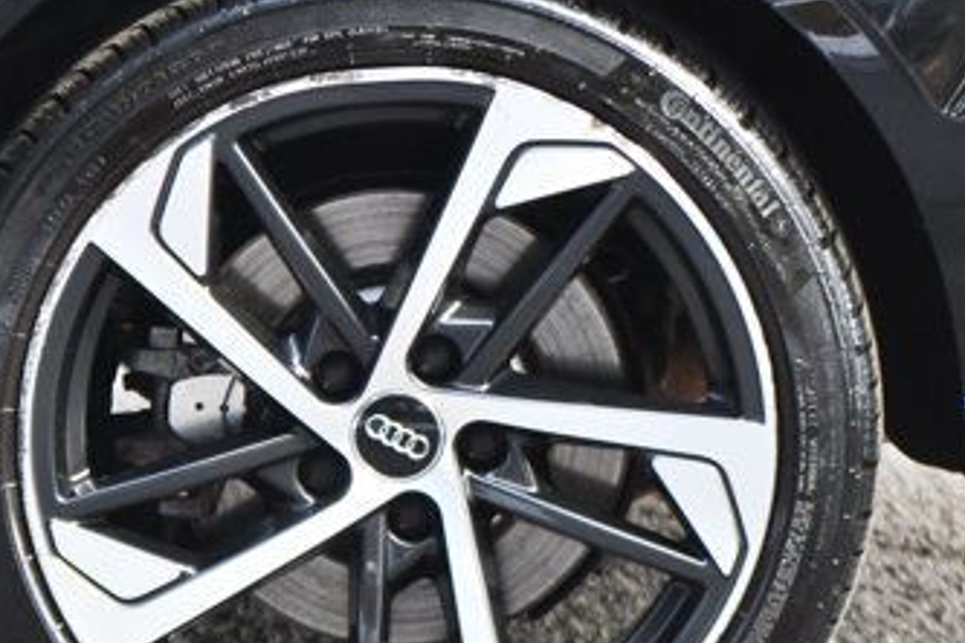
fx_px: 9274
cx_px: 354
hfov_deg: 6.0
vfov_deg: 4.0
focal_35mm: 346
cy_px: 349
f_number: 4.8
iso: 640
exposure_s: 1/250
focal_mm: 120
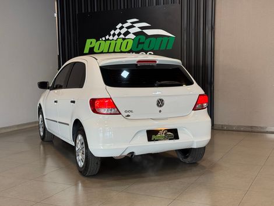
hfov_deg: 39.6
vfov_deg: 30.3
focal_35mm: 48
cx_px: 137
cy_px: 103
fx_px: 381
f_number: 1.78
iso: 64
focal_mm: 6.76
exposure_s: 1/60
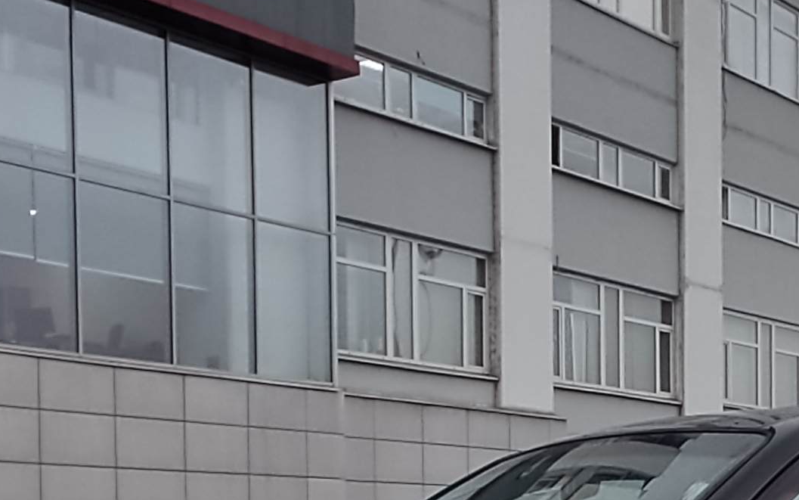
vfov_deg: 17.0
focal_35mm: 72
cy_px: 660
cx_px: 644
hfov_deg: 28.0
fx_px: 1568
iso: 57
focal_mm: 1.6
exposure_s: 1/100
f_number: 2.2
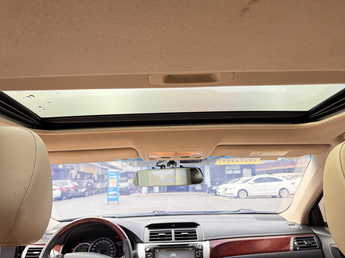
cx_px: 172
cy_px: 129
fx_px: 259
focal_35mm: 26
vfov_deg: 53.1
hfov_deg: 67.3
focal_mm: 5.96
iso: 125
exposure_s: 1/239
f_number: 1.6
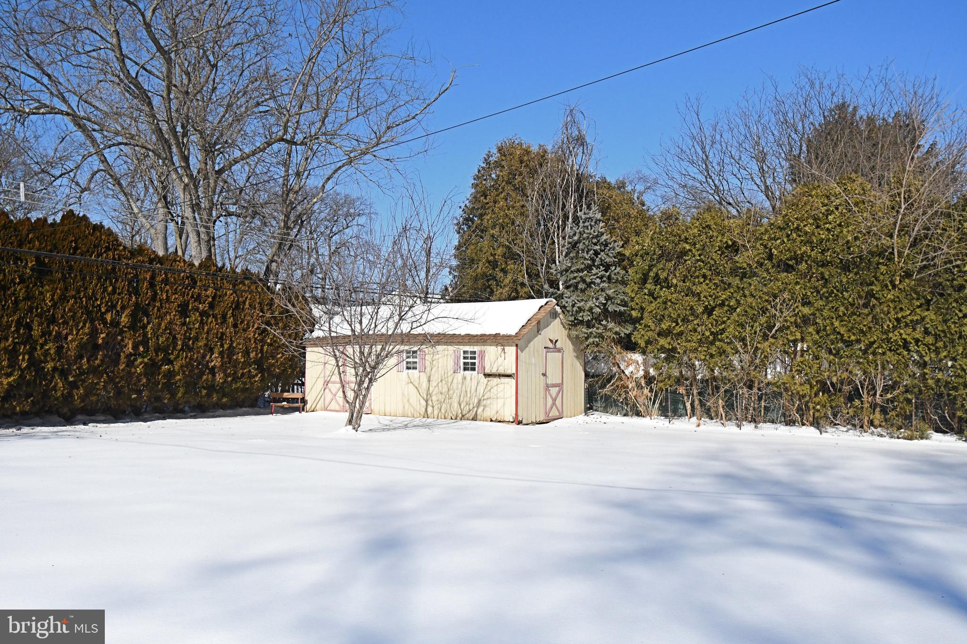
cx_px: 484
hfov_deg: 61.9
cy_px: 322
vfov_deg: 43.6
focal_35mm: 30
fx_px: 806
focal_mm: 20
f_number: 7.1
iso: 1600
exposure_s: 1/6400
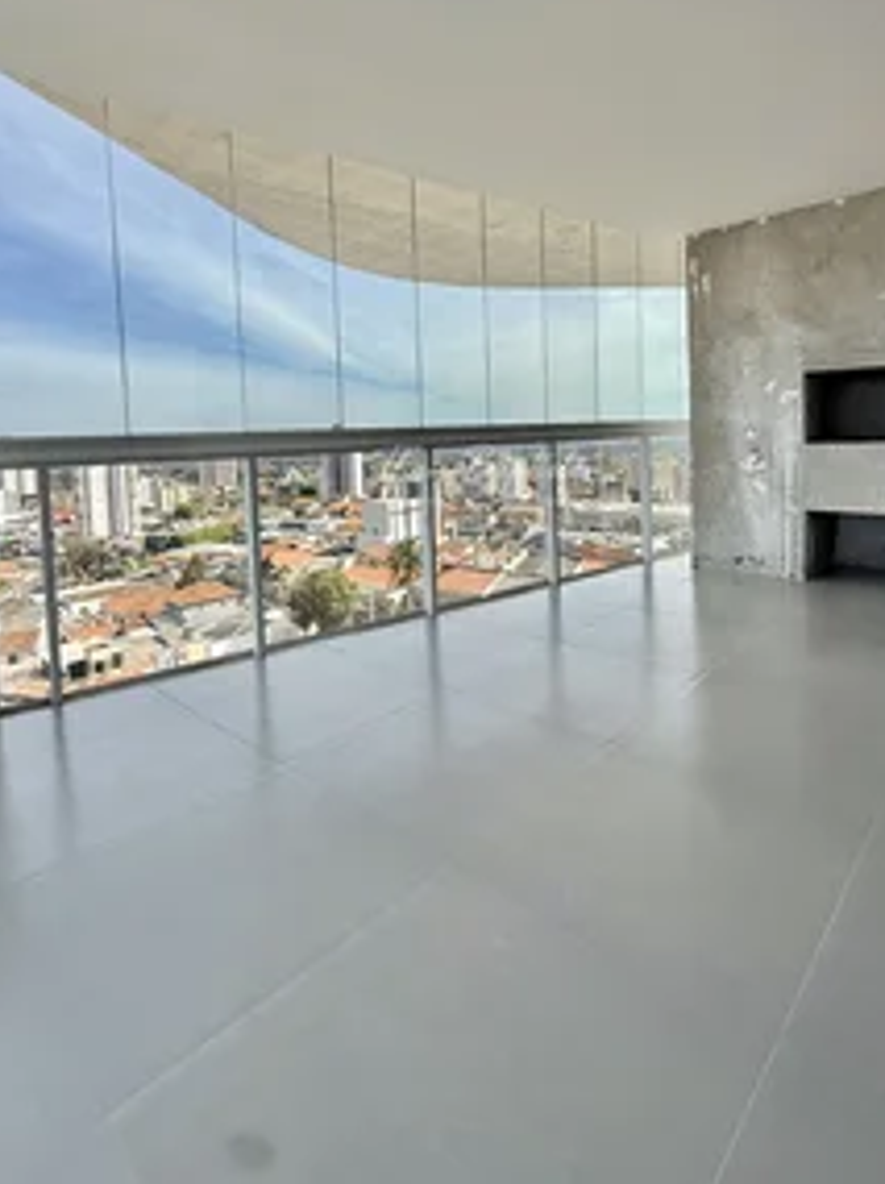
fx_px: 649
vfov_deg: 83.7
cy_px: 474
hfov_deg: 68.4
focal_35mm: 19
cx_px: 482
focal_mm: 2.22
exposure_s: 1/368
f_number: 2.2
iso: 50
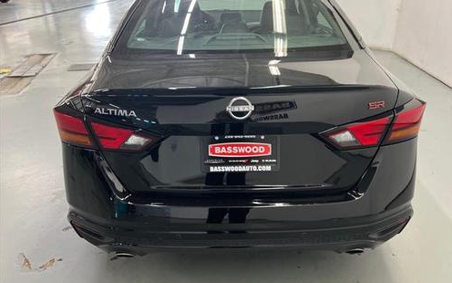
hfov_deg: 66.5
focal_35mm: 28
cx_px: 227
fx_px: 345
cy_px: 128
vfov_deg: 44.5
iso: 200
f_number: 1.5
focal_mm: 5.7
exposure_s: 1/60
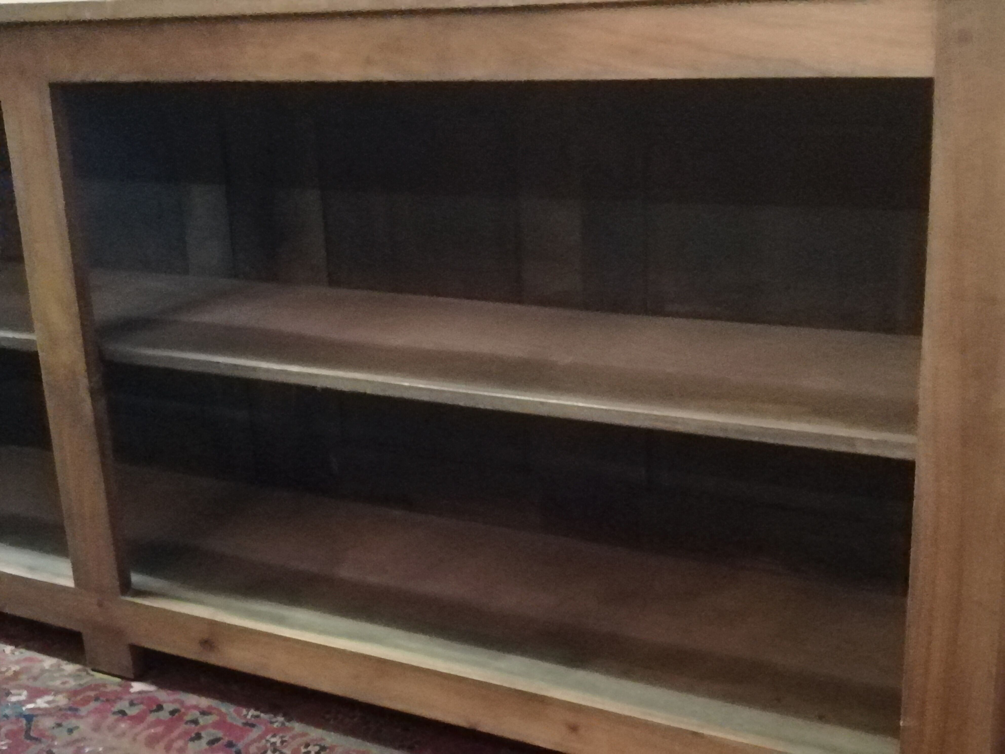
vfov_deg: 33.6
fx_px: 1248
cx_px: 502
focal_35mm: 43
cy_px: 377
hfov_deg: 43.9
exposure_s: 1/14.3
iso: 3200
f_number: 2.2
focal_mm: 3.83
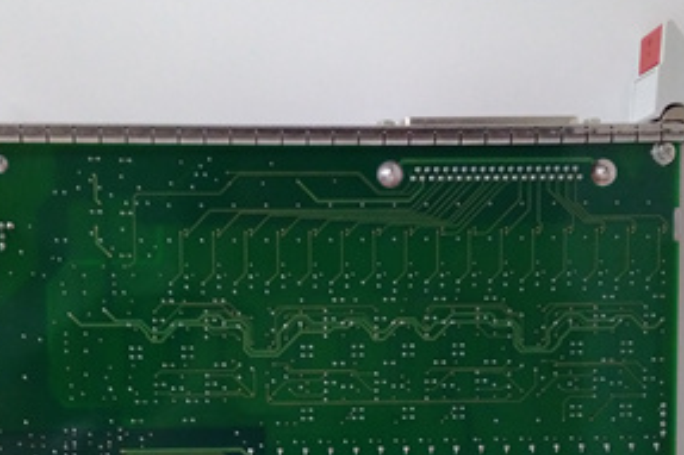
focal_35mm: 49
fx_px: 930
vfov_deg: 26.9
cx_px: 293
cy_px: 373
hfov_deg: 40.3
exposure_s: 1/33
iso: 636
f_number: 2
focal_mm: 3.79
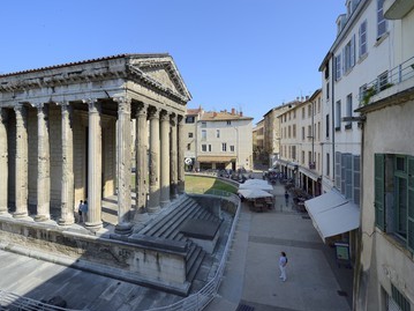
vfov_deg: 71.6
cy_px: 153
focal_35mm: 18
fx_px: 215
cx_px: 186
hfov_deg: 87.5
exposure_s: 1/250
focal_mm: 16
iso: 200
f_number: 11
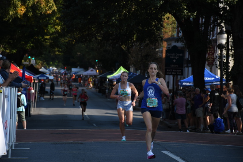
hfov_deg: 11.8
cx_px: 122
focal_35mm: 174
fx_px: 1175
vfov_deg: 7.9
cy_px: 81
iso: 400
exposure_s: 1/1000
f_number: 5.6
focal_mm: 116
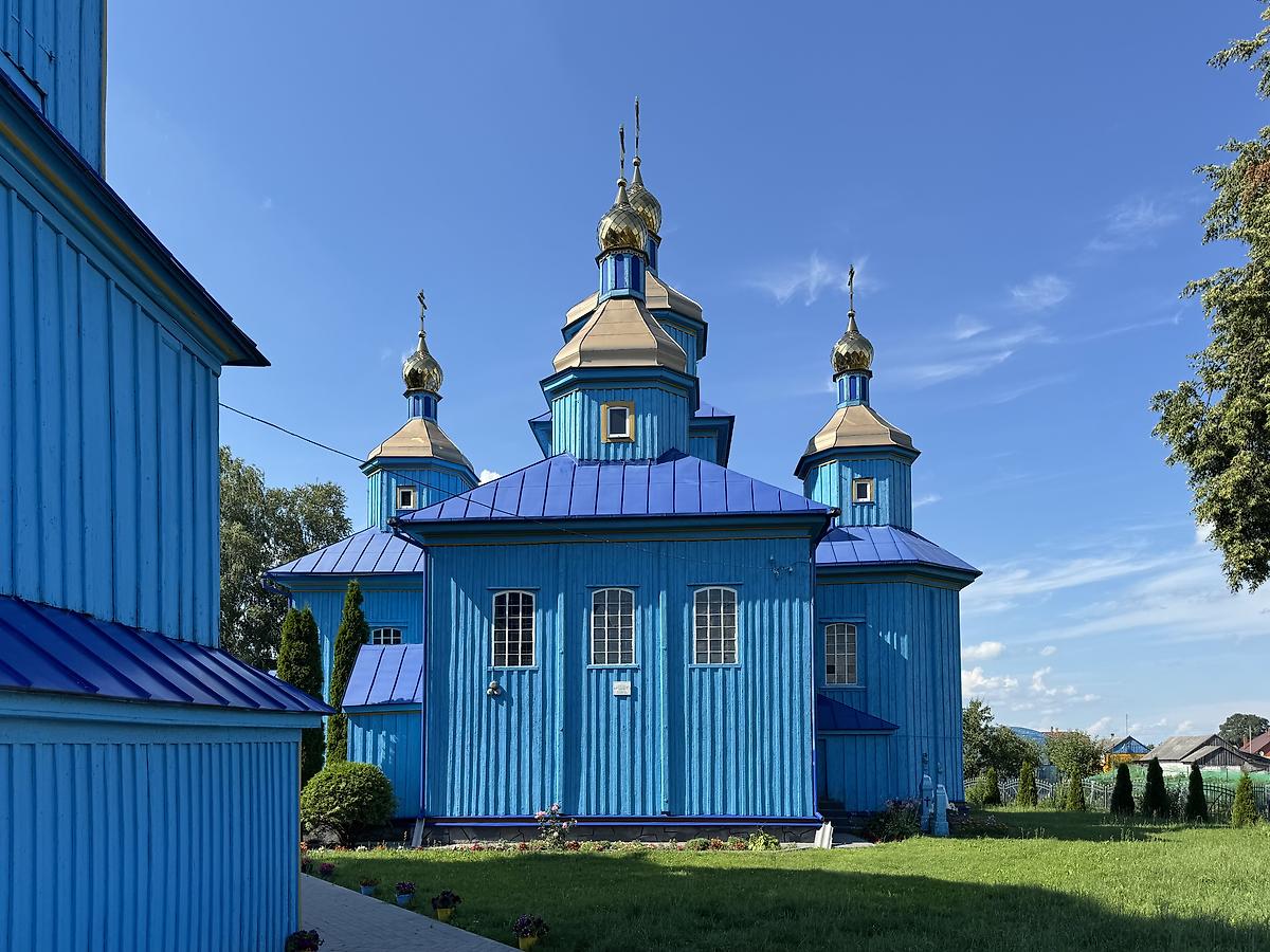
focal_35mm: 24
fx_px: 881
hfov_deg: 71.6
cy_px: 476
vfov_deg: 56.8
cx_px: 635
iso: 80
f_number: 1.78
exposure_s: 1/3597
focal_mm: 6.76
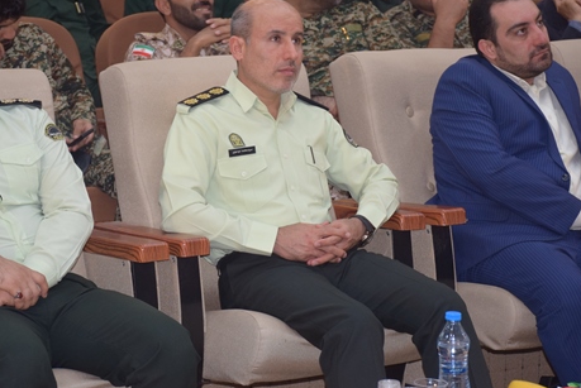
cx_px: 233
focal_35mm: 117
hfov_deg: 17.5
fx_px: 1890
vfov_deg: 11.7
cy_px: 141
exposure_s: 1/60
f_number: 4.8
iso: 800
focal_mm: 56
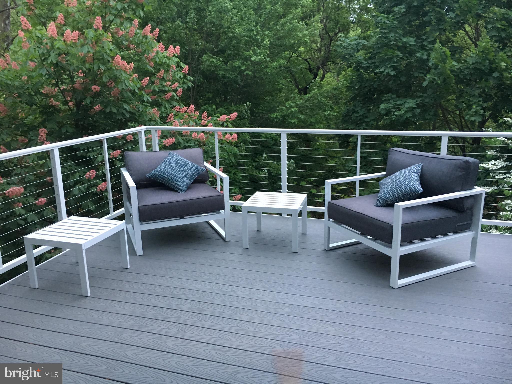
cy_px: 192
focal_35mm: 29
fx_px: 429
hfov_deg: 61.7
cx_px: 256
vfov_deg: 48.2
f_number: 2.2
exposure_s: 1/24
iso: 200
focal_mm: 4.15
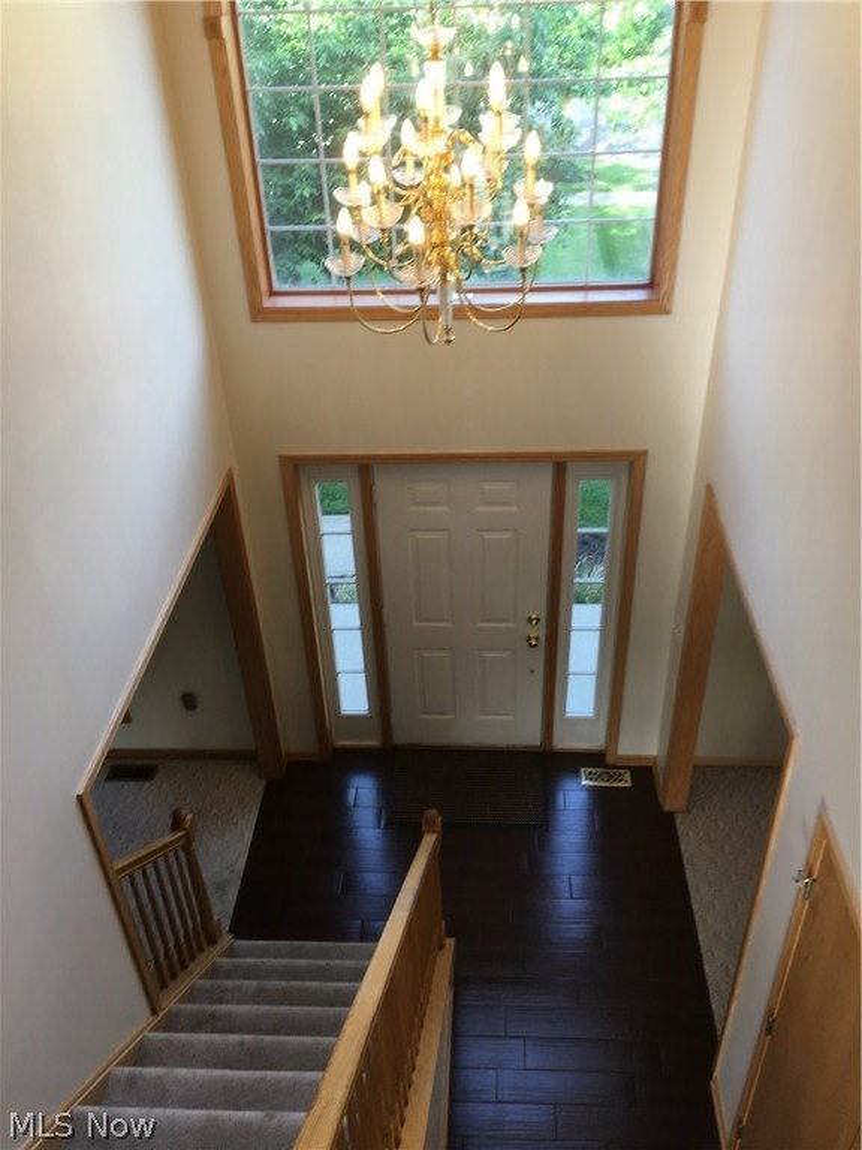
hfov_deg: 48.2
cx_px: 431
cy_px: 575
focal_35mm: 29
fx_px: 963
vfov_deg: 61.7
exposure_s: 1/40
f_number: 2.2
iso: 25
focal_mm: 4.15
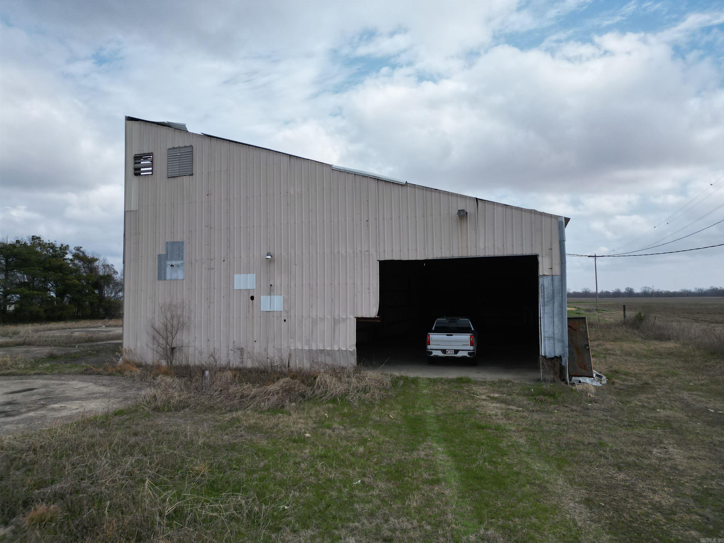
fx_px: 502
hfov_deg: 71.6
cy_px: 272
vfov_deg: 56.8
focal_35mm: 24
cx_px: 362
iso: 140
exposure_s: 1/4000
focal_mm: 6.72
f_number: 1.7
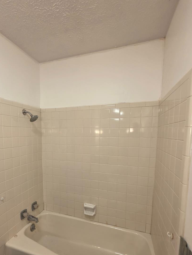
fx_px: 133
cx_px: 74
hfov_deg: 70.7
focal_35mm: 18
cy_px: 150
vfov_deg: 86.9
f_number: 1.9
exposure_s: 1/60
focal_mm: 2.2
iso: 200
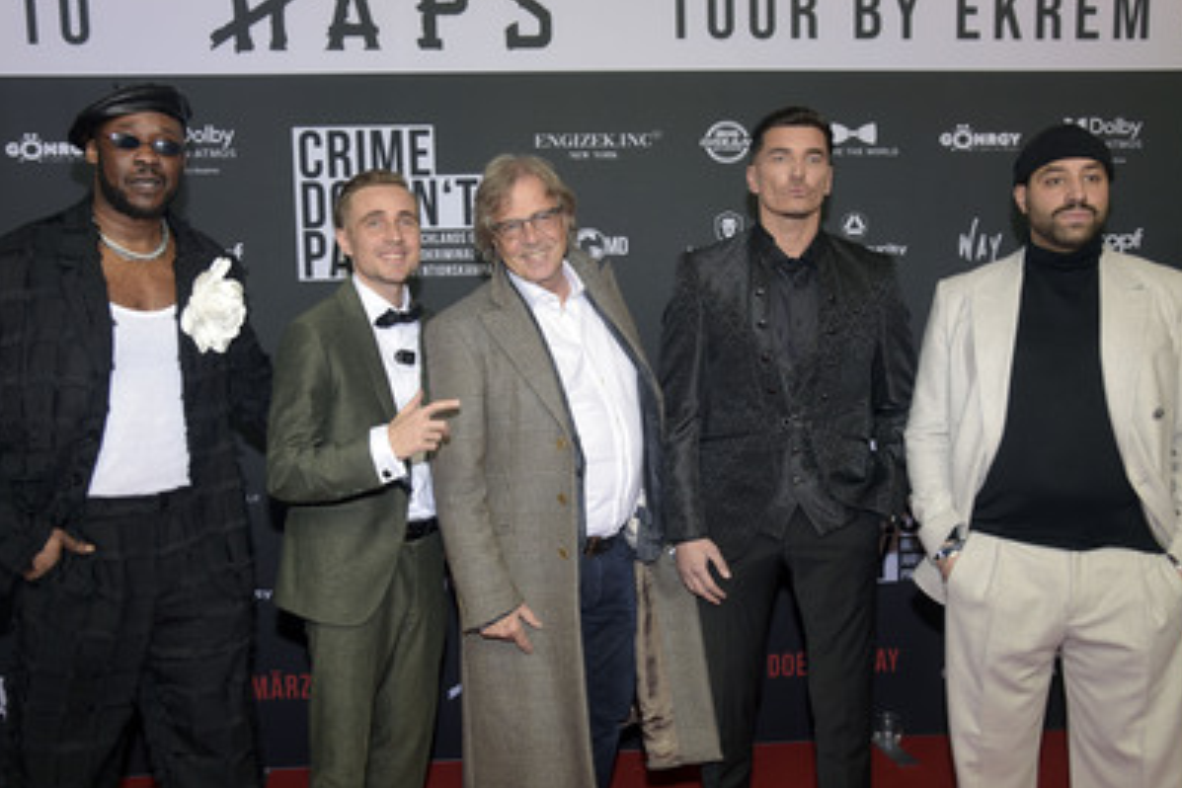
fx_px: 1149
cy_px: 364
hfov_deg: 54.4
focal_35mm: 35
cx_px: 561
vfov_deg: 37.8
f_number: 4.5
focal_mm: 31
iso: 500
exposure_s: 1/250
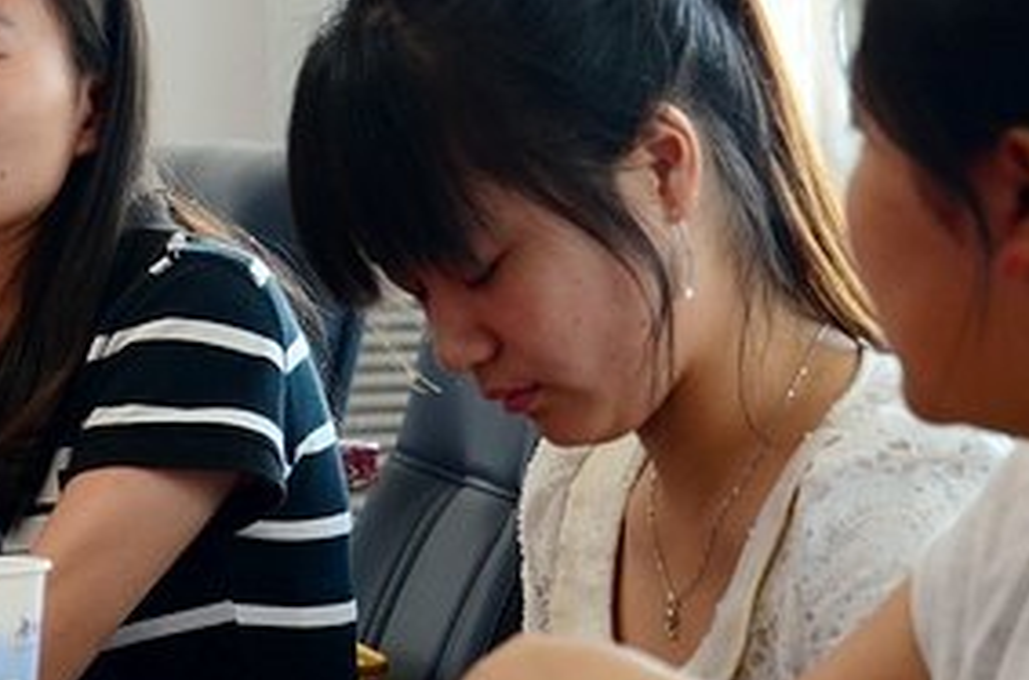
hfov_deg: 7.6
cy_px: 133
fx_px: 7698
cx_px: 102
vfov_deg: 5.1
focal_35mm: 270
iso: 800
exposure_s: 1/30
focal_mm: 85
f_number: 5.6
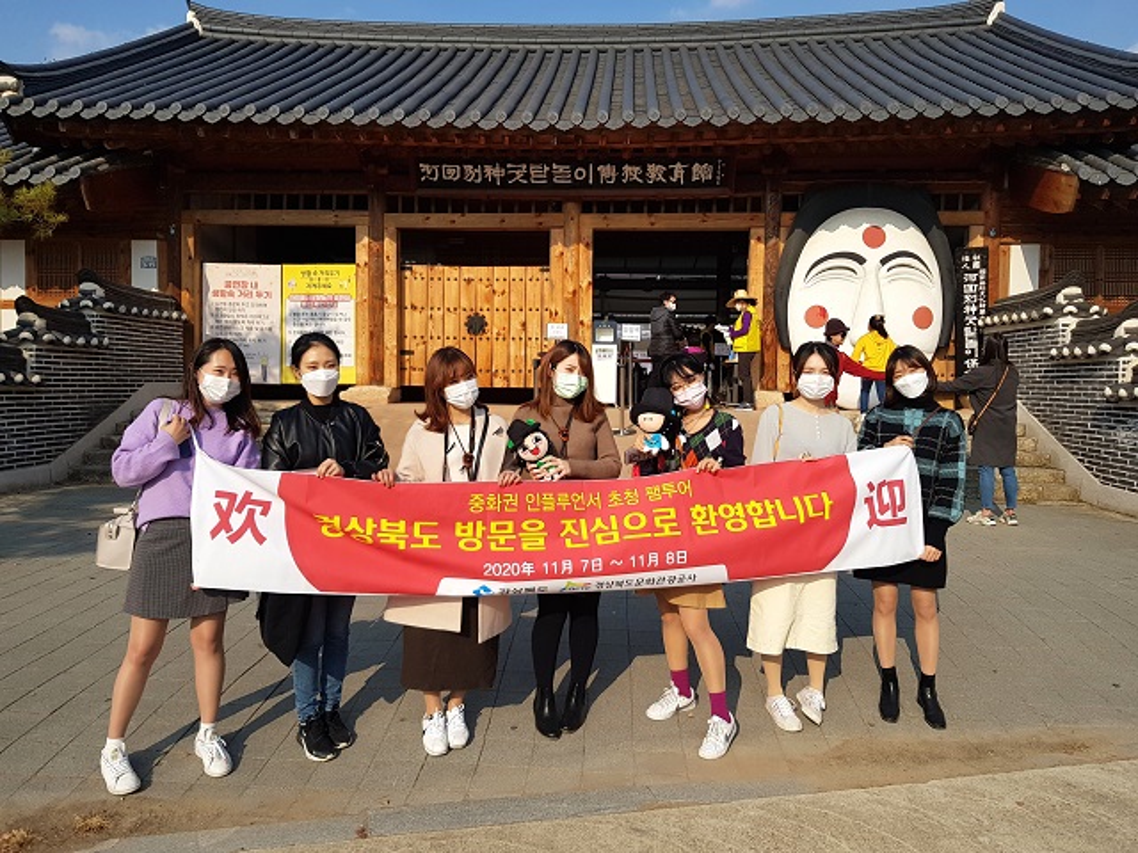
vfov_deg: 53.1
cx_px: 569
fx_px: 855
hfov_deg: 67.3
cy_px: 426
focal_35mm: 26
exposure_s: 1/3168
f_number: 1.7
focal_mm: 4.3
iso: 40
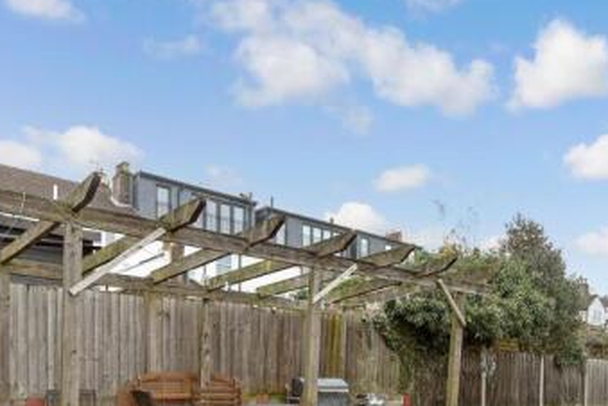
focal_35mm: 29
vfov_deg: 40.6
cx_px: 485
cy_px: 384
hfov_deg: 58.8
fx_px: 490
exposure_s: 1/30
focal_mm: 10
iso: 160
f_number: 8
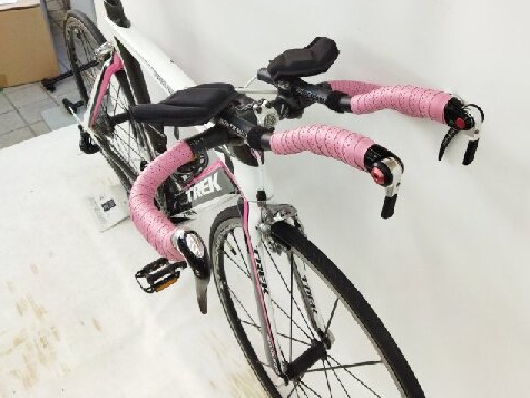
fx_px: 521
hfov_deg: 53.4
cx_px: 330
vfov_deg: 41.5
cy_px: 149
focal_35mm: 34
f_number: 1.79
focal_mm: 4.71
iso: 338
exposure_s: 1/300
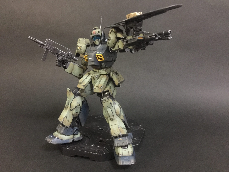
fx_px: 192
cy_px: 86
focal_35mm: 29
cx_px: 114
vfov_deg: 48.2
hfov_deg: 61.7
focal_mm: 4.15
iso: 200
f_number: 2.2
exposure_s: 1/8
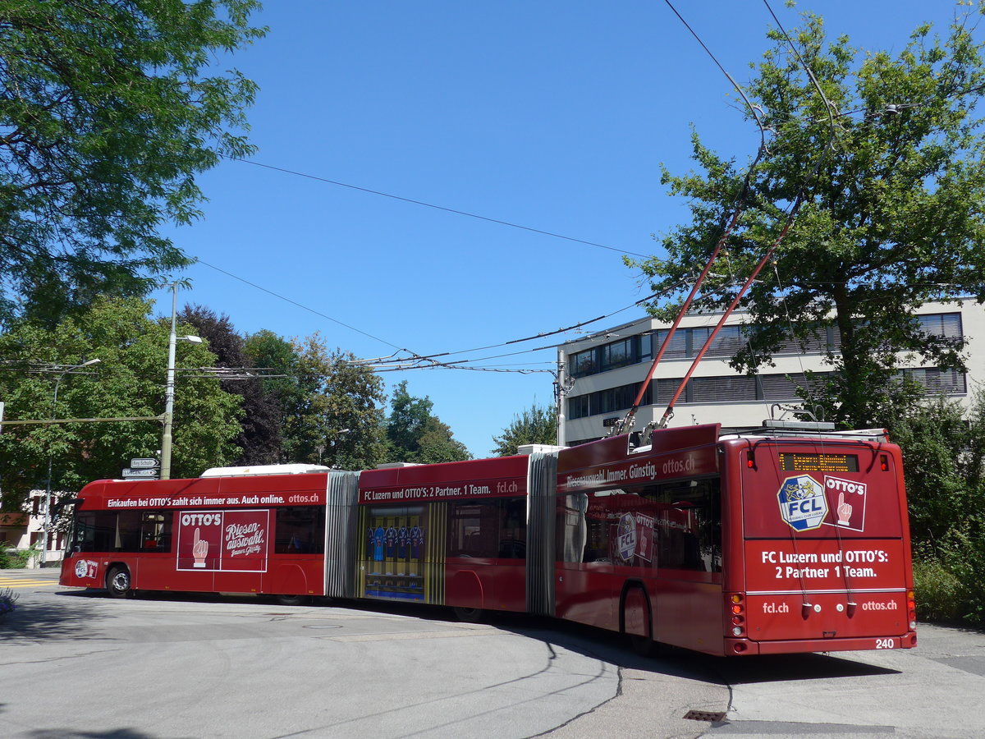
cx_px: 492
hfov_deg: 54.0
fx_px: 967
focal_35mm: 34
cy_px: 370
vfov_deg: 41.8
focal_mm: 7
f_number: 2.8
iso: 80
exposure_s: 1/1000
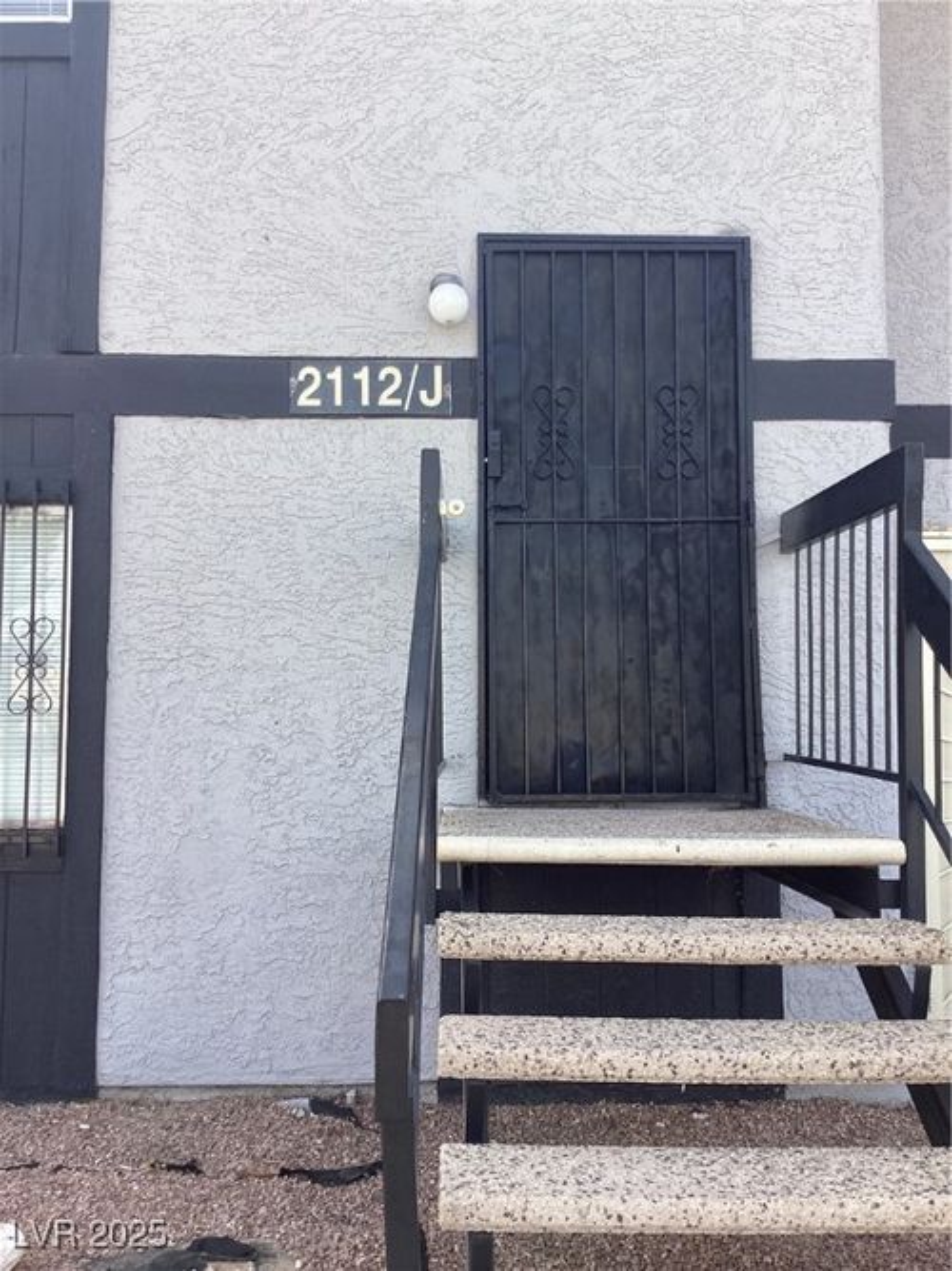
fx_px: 1137
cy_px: 636
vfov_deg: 58.4
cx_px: 476
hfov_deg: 45.4
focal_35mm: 31
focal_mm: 3.3
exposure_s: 1/397
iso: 25
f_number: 2.4
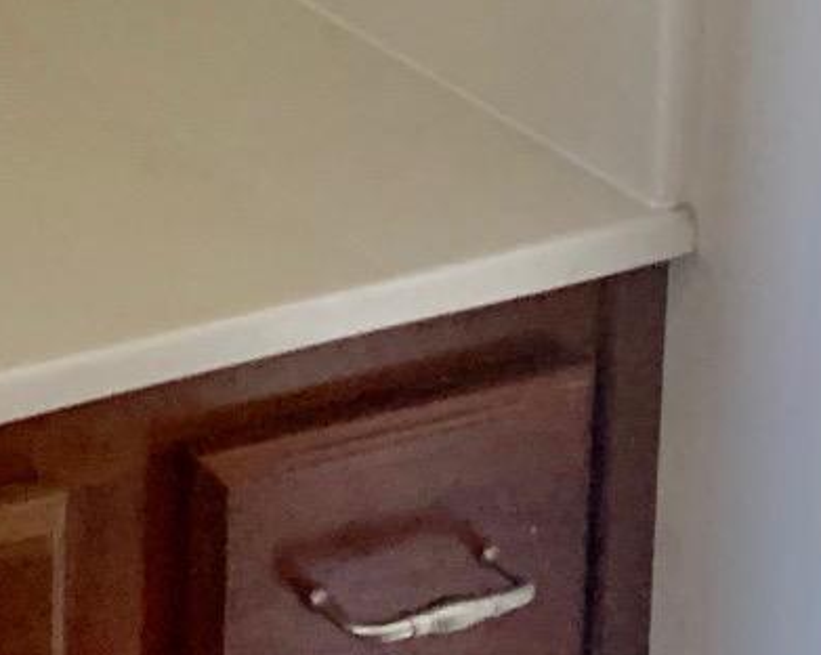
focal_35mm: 131
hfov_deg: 13.5
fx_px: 3180
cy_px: -747
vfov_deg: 10.6
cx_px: -559
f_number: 1.8
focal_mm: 4.25
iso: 320
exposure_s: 1/60
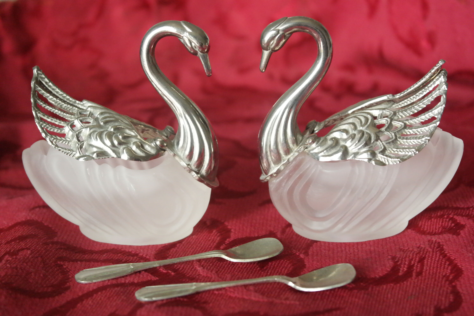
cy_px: 158
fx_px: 908
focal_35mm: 69
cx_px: 237
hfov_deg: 29.2
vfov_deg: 19.7
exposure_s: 1/50
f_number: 5.6
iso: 3200
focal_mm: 45
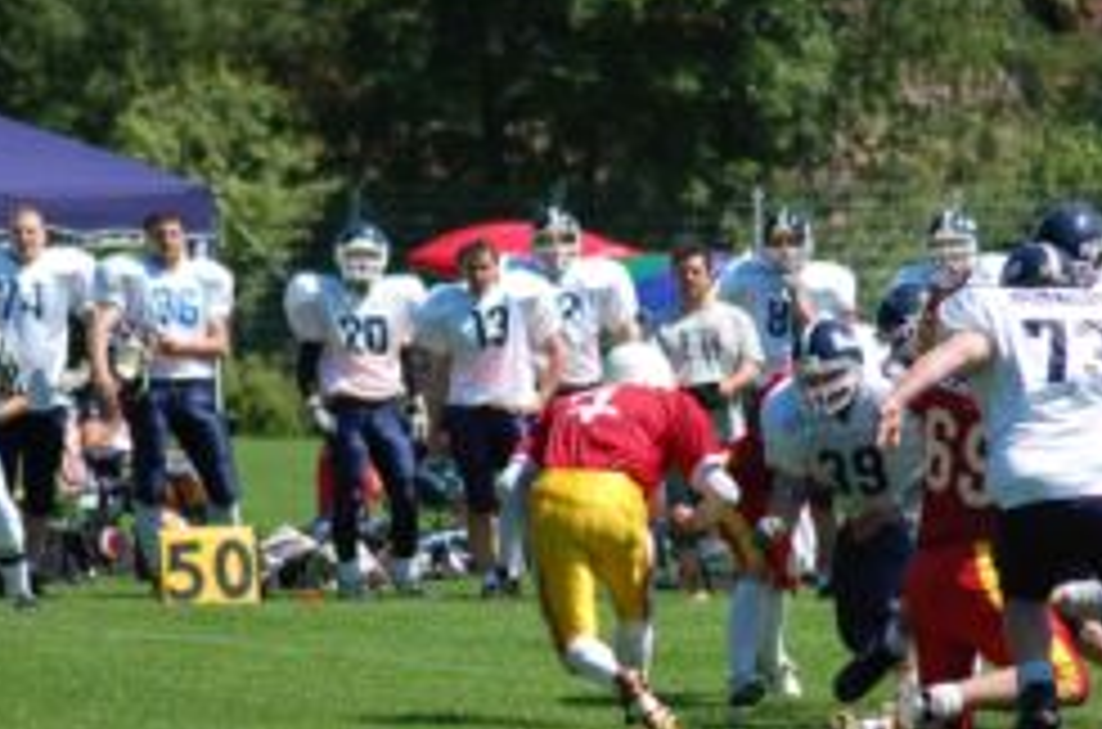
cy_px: 544
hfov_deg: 5.5
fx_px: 11447
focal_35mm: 375
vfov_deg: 3.6
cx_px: 623
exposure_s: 1/1250
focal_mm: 135
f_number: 4.5
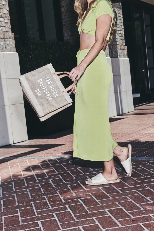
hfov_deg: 21.9
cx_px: 77
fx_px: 398
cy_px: 116
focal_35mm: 62
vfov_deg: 32.4
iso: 640
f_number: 10
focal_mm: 62
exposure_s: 1/1000
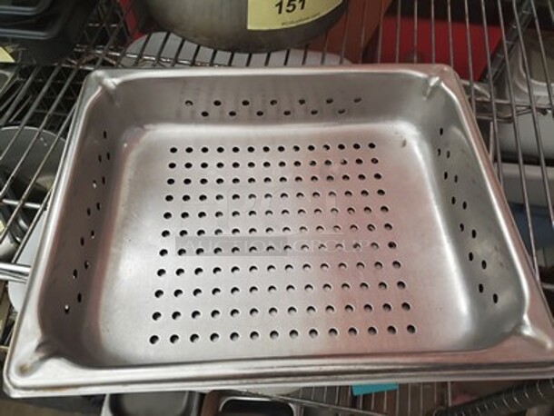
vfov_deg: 53.1
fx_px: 416
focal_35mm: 26
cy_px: 208
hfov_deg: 67.3
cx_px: 277
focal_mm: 4.3
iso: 400
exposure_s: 1/40
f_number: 1.5
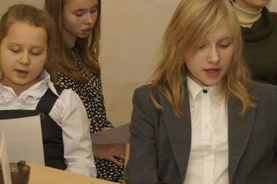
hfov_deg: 16.5
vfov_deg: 11.0
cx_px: 119
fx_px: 953
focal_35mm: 124
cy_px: 74
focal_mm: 60
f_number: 5.6
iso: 400
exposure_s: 1/100
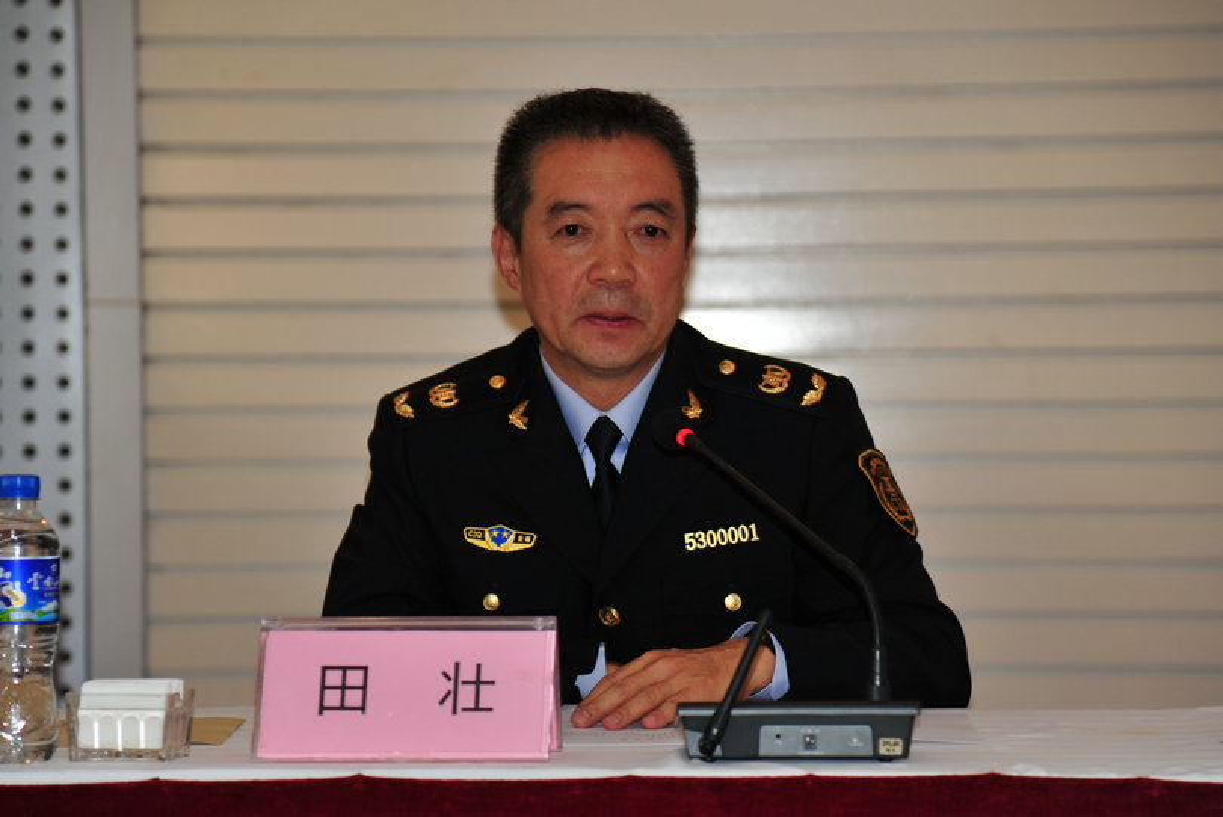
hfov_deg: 19.4
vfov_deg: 13.1
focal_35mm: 105
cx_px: 612
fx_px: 3569
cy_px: 408
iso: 400
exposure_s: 1/60
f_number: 4
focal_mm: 105
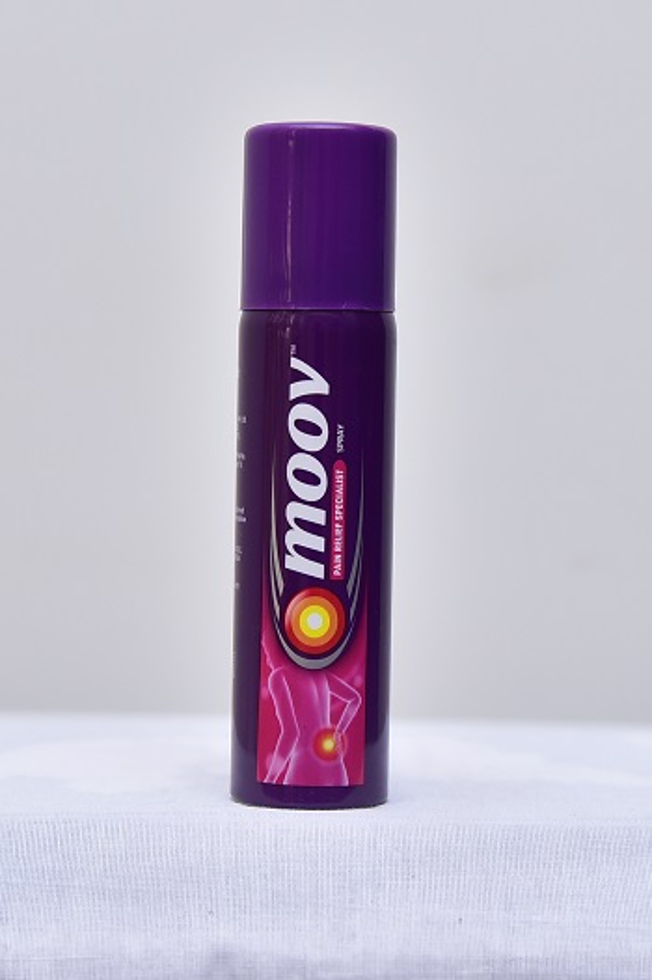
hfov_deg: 26.0
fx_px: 1414
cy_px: 490
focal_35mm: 52
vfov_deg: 38.2
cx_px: 326
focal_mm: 52
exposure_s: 1/125
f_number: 4
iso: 1250
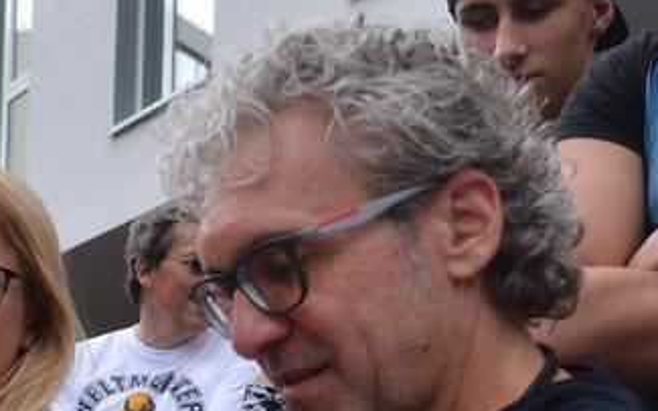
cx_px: -14
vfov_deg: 13.3
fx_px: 1685
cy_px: 569
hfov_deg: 21.3
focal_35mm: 94
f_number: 5
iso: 200
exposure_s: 1/250
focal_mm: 20
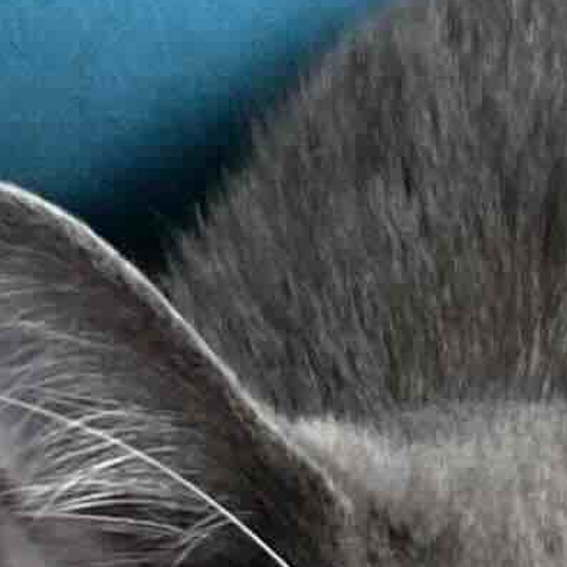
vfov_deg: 7.1
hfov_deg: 7.3
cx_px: 954
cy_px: 1181
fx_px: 4355
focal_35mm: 235
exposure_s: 1/121
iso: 125
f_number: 1.8
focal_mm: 4.25
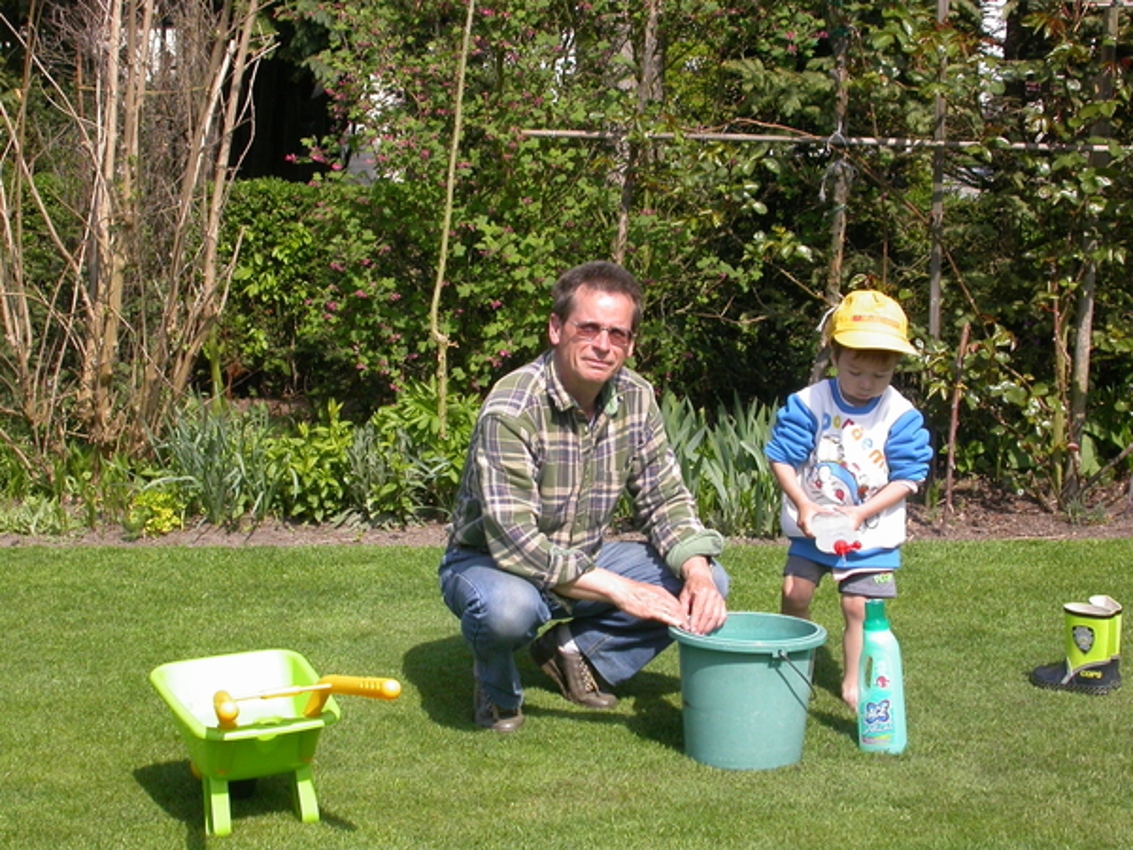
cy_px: 425
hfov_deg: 26.7
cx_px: 566
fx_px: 2389
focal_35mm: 73
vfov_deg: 20.2
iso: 100
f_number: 6.1
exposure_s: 1/298
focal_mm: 15.1
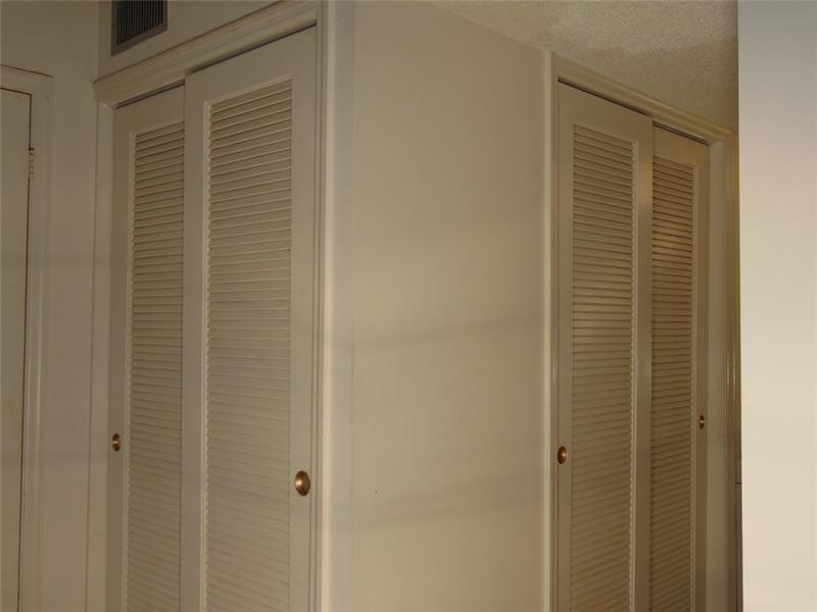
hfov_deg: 52.6
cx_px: 408
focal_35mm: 35
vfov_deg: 40.7
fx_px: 826
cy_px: 306
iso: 80
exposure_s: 1/125
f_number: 3.2
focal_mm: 6.3
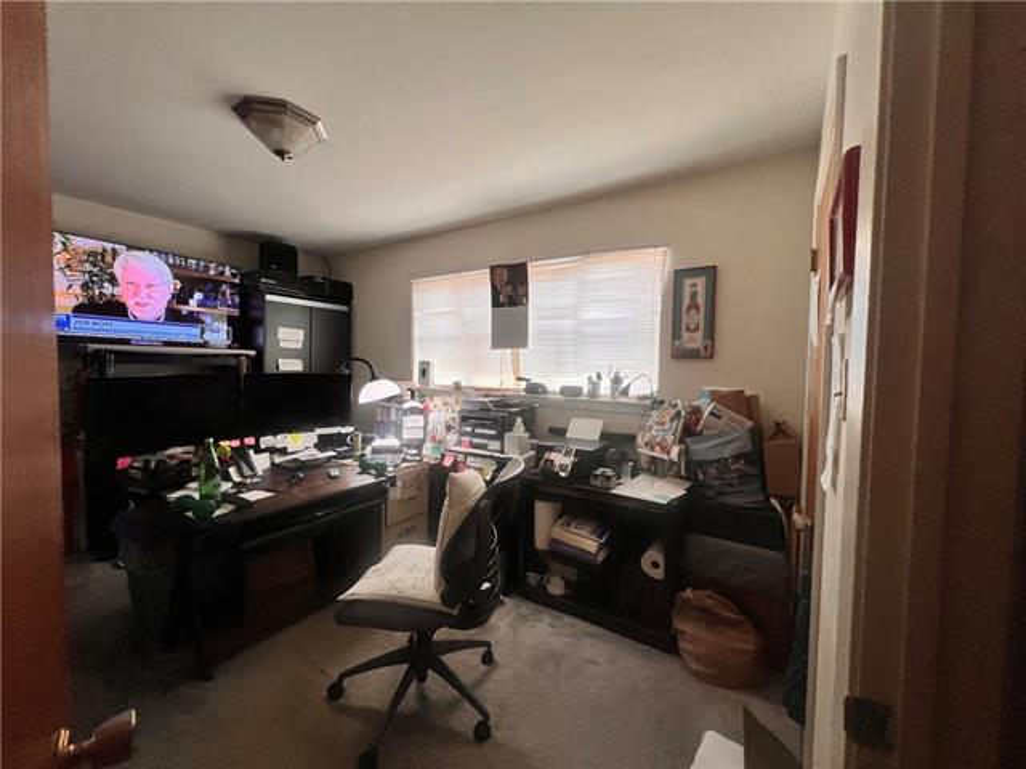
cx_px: 513
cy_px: 384
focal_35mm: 13
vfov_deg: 89.9
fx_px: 385
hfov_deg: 106.2
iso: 160
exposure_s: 1/120
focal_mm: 1.57
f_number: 1.8
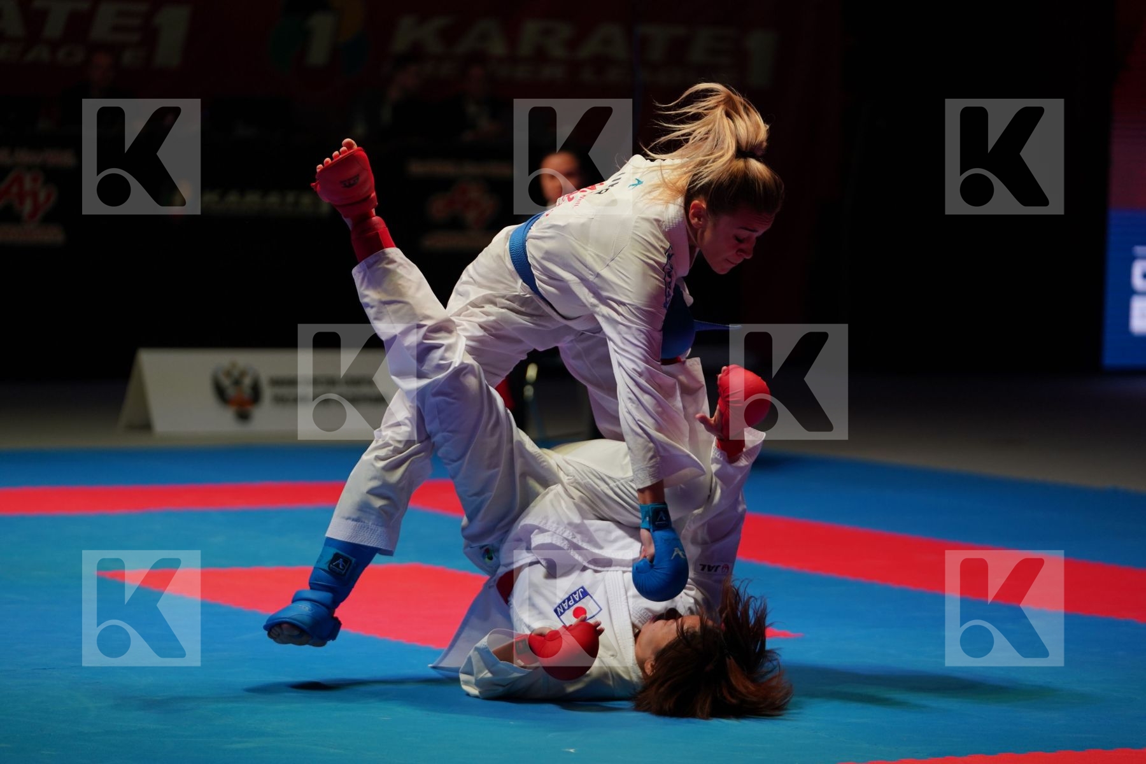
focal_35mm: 128
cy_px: 382
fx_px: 4074
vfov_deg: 10.7
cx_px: 573
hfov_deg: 16.0
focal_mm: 128
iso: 1000
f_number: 2.8
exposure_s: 1/1000
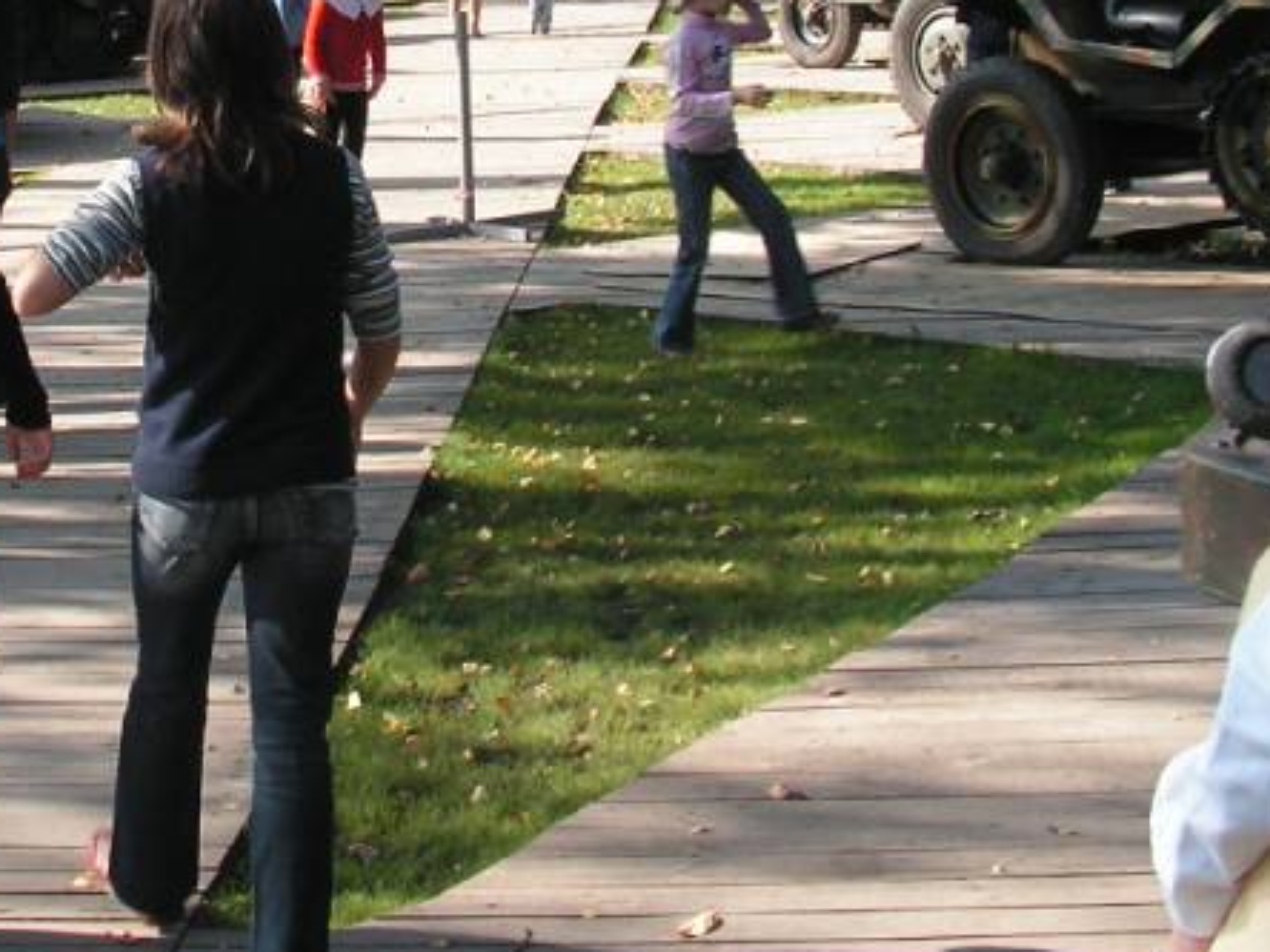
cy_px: -11
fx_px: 3045
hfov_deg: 23.2
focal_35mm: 83
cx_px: 235
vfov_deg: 17.4
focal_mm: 6
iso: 50
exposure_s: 1/100
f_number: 4.8
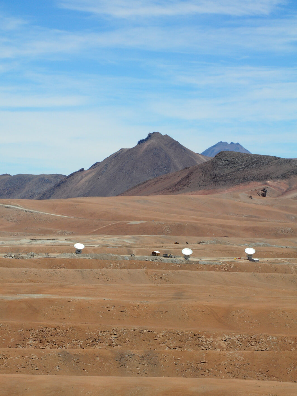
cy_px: 219
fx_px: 2094
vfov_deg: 10.8
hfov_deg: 8.1
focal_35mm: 183
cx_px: 149
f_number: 14
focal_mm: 112
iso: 320
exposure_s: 1/200
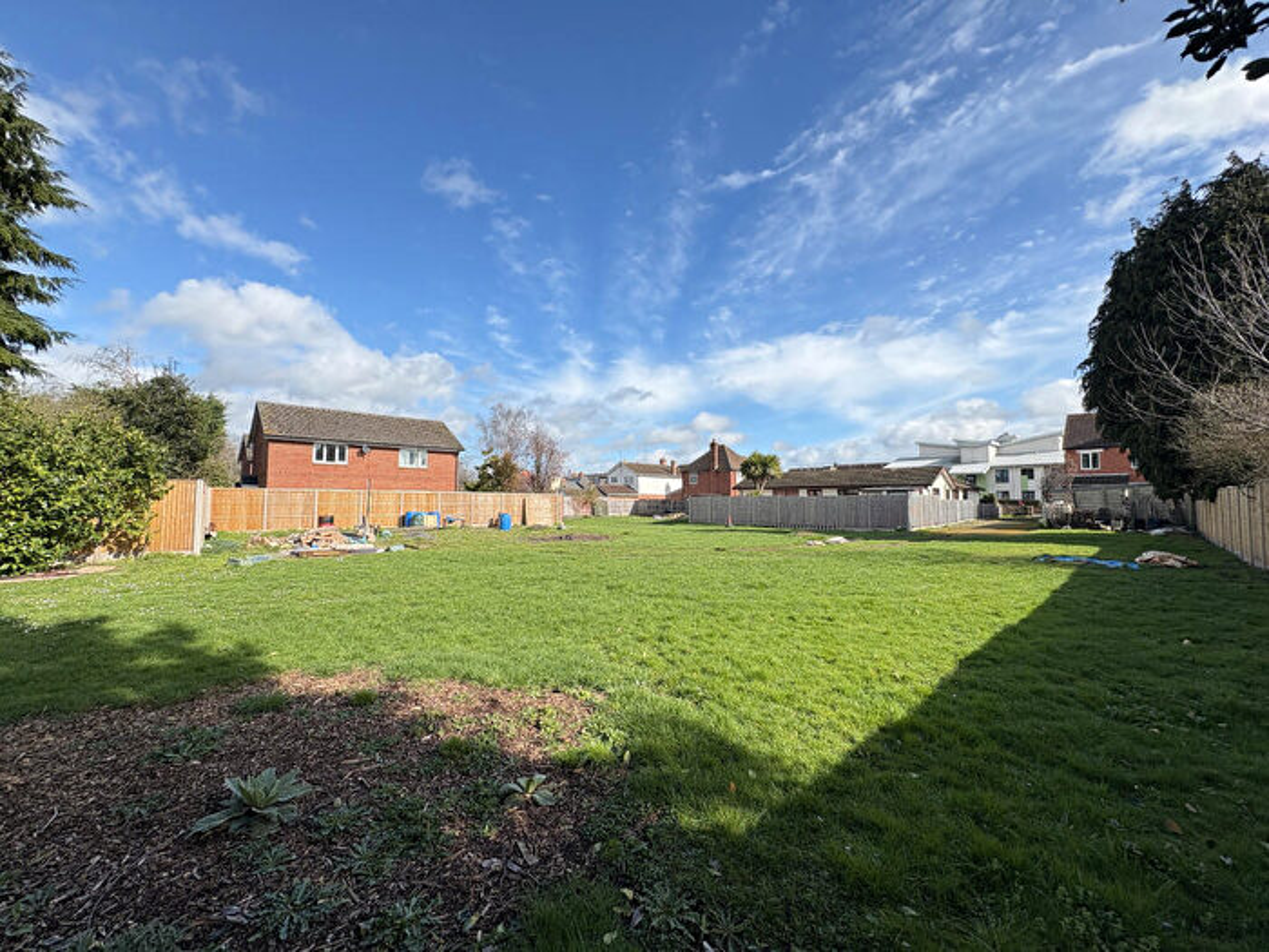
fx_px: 513
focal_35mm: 14
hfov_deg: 102.1
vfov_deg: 85.7
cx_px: 634
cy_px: 476
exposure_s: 1/1277
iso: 50
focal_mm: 2.22
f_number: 2.2
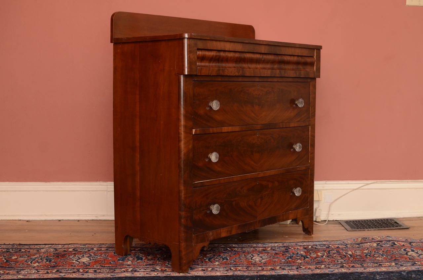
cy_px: 140
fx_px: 616
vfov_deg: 25.6
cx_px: 212
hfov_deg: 37.9
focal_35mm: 52
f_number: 4
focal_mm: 35
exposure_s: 1/125
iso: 800
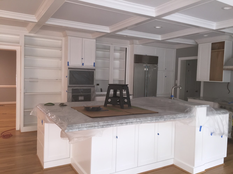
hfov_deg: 61.7
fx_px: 195
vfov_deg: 48.2
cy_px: 87
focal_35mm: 29
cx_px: 116
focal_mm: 4.15
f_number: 2.2
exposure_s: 1/30
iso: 50
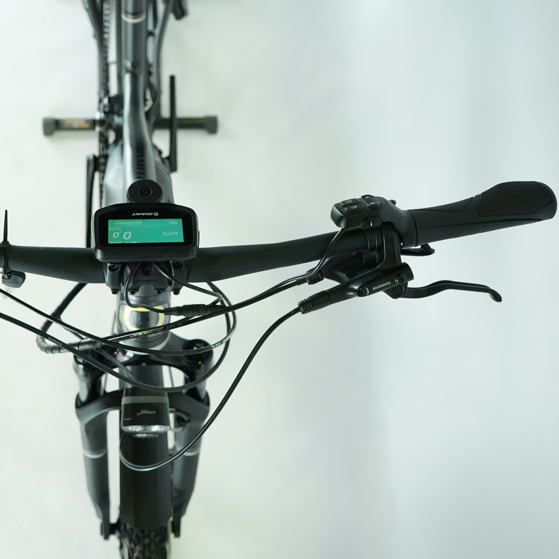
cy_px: 277
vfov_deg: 38.3
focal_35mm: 44
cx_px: 148
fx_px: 804
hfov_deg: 37.5
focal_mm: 34
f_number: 5
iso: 2000
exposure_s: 1/200
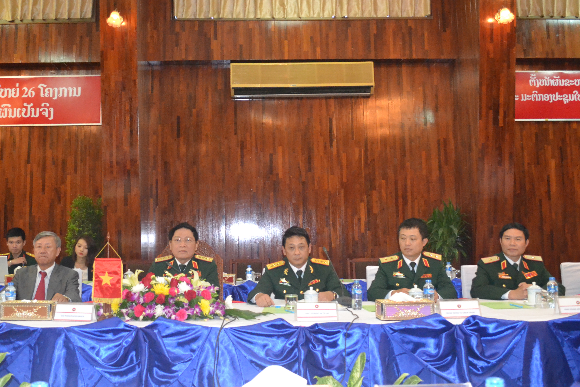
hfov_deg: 51.7
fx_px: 596
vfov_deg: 35.9
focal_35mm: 37
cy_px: 162
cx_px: 244
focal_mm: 18
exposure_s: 1/60
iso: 3200
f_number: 3.5
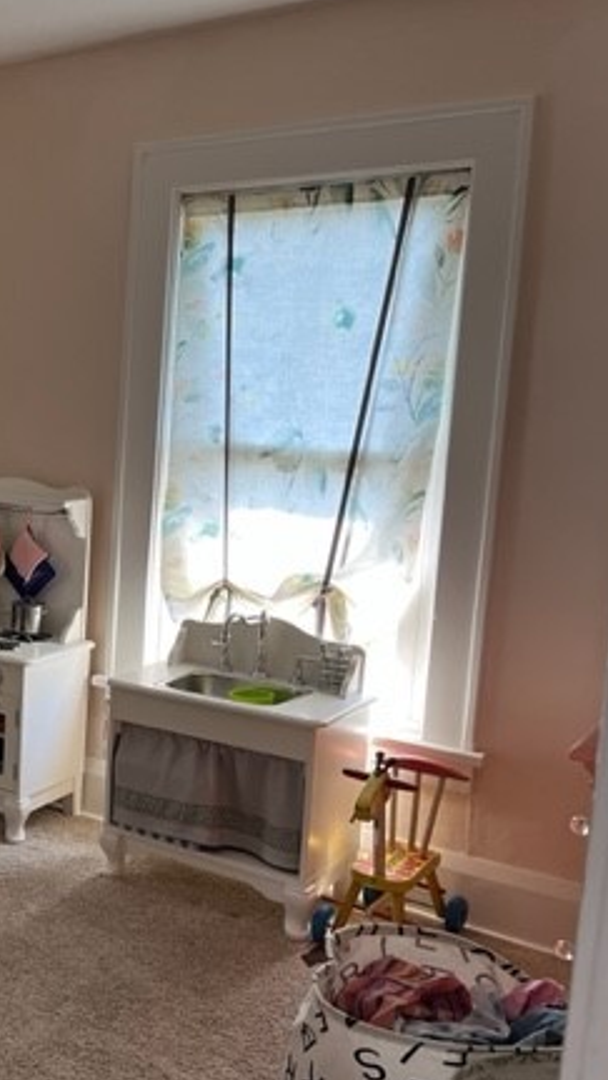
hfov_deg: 24.9
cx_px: -168
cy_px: 540
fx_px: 1204
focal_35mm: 42
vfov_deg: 48.4
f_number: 1.6
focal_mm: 5.1
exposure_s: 1/108
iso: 125
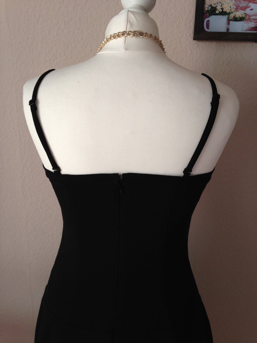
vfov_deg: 55.3
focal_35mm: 33
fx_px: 327
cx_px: 128
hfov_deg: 43.0
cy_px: 172
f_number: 2.4
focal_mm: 4.12
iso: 64
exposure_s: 1/20
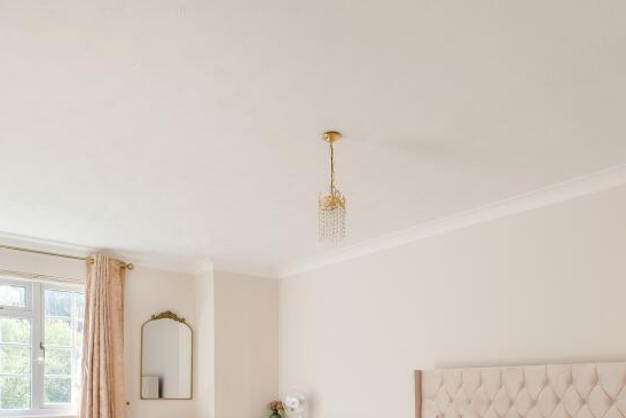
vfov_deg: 39.8
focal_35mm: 30
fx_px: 522
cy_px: 391
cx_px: 315
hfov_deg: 61.9
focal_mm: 16
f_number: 10
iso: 100
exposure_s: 1/13
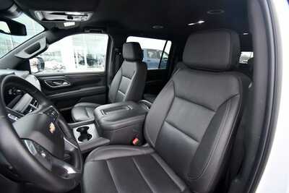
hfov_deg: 100.4
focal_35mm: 15
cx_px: 144
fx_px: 120
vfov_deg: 77.4
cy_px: 96
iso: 1400
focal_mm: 10
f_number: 4.5
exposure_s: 1/125
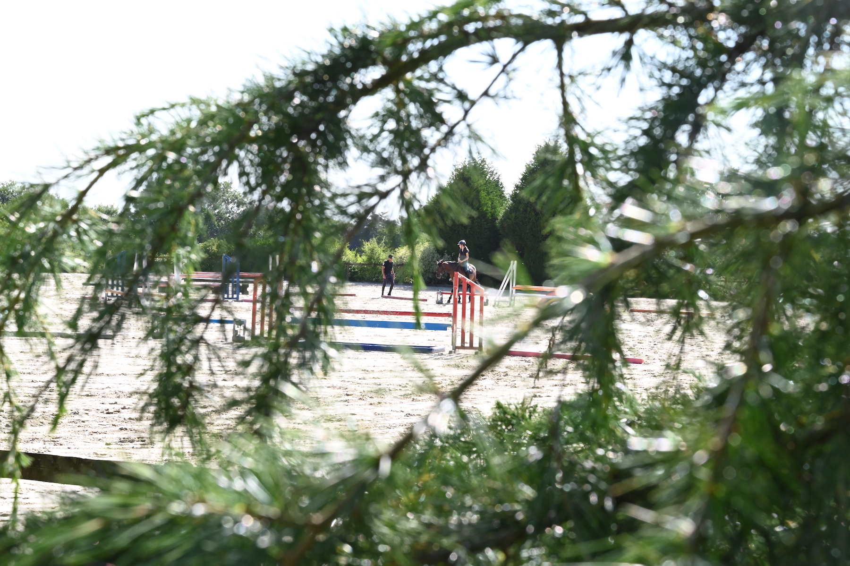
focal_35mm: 70
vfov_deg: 19.4
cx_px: 425
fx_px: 1652
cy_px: 283
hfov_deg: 28.9
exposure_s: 1/320
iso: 800
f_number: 13
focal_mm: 70
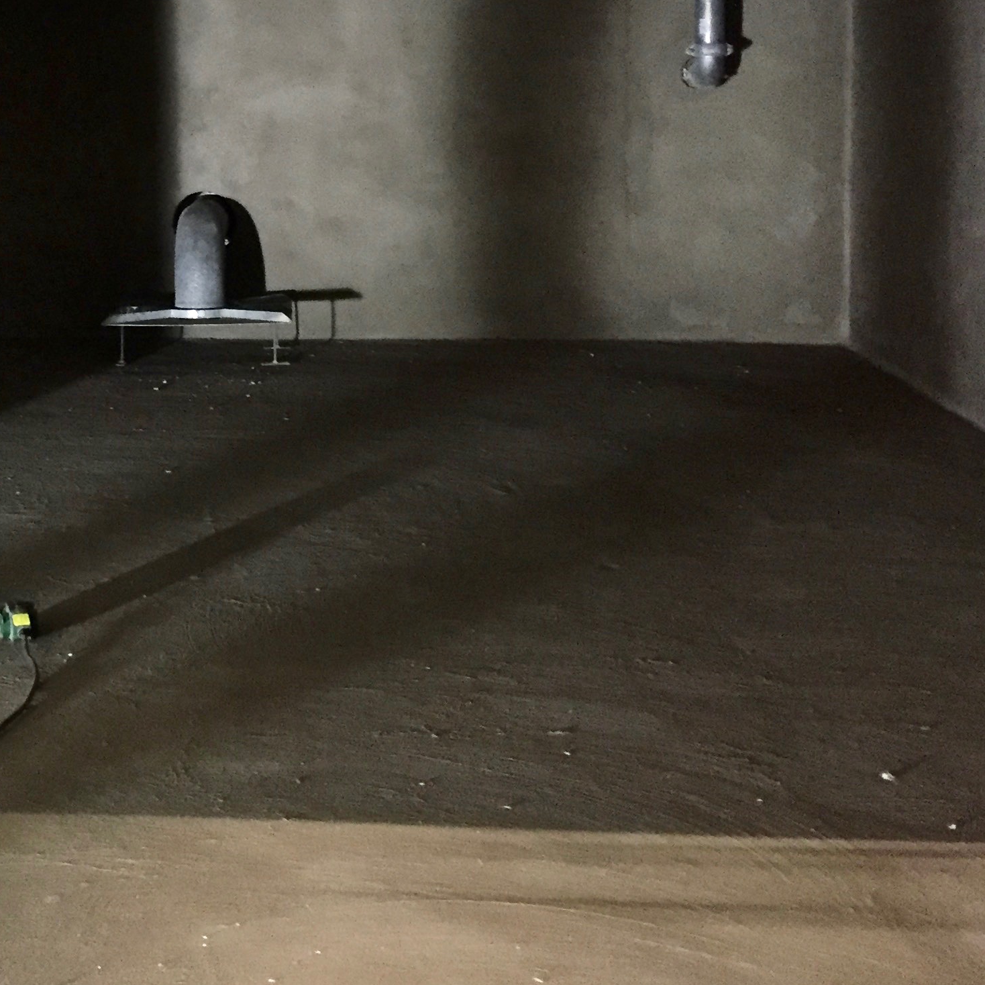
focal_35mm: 57
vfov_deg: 29.5
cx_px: -19
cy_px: 219
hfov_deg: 28.1
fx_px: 1835
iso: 250
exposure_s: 1/17
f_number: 2.2
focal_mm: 4.15
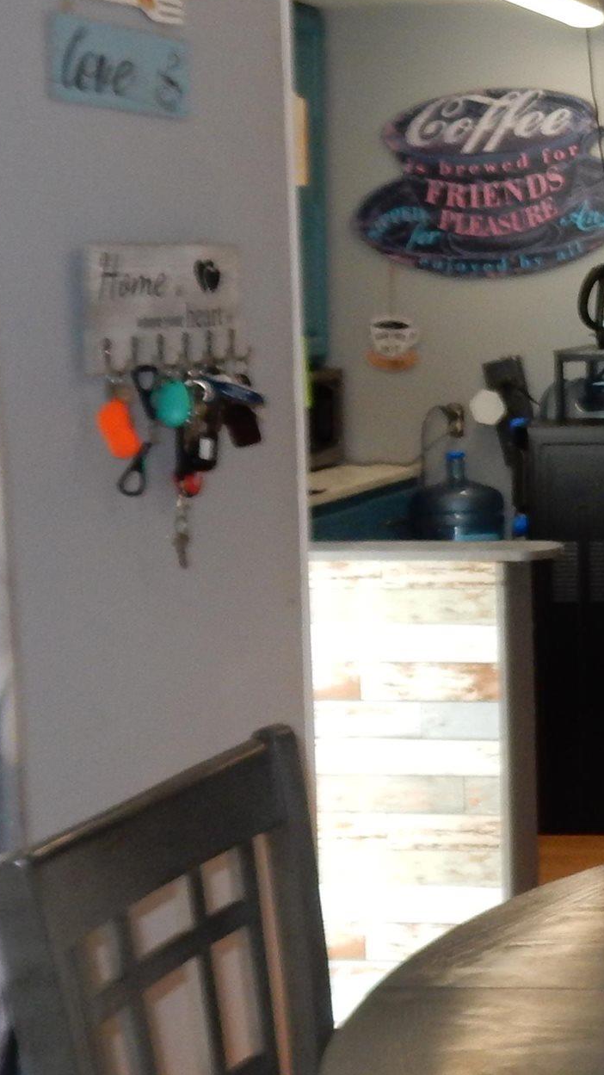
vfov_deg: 30.9
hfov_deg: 15.9
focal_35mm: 67
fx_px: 1909
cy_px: 277
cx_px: 1006
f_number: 3.7
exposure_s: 1/30
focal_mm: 4.5
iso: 200
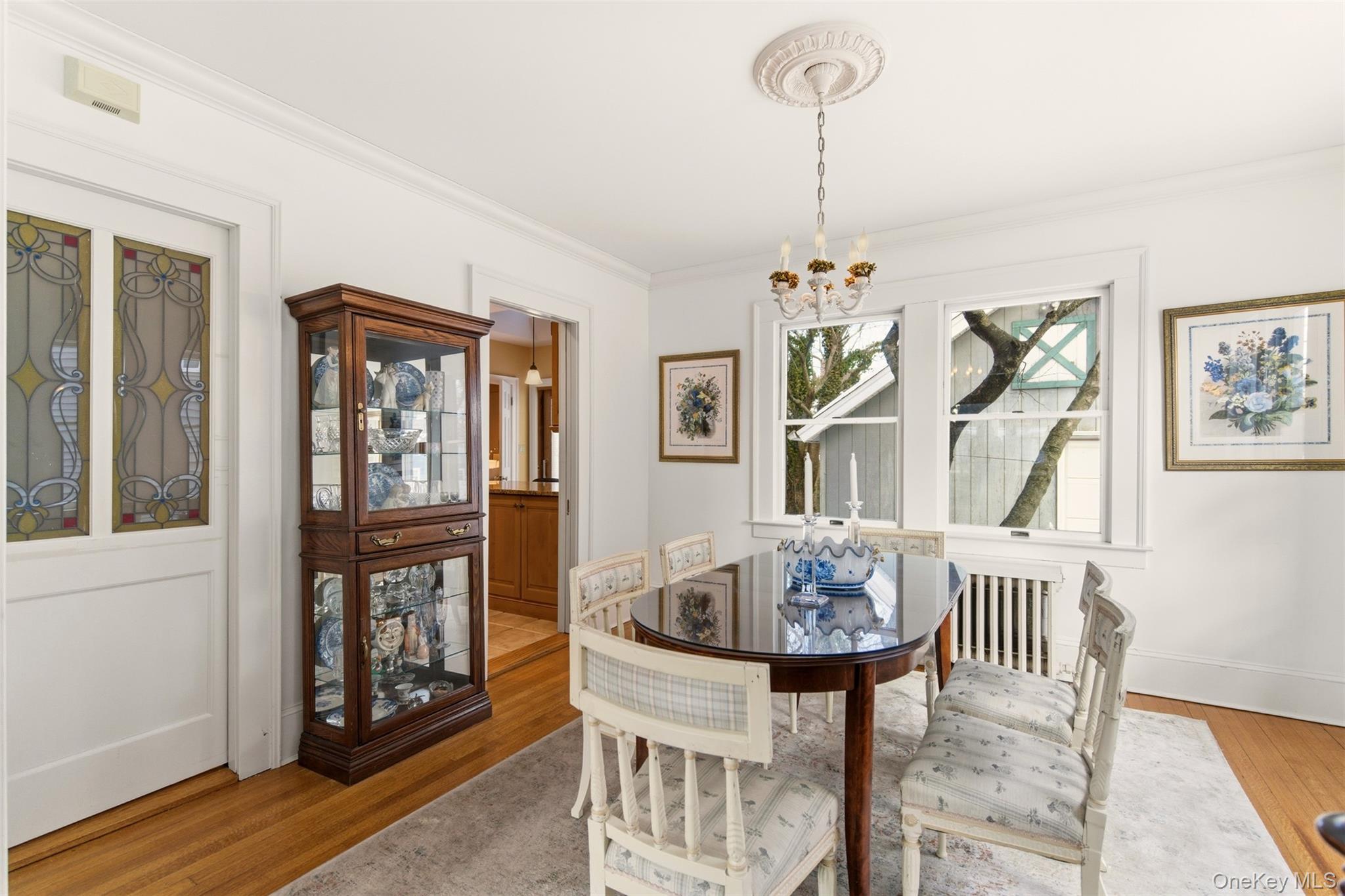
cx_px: 672
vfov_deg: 73.7
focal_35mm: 16
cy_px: 448
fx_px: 598
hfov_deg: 96.7
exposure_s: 1/400
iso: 250
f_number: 4
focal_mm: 16
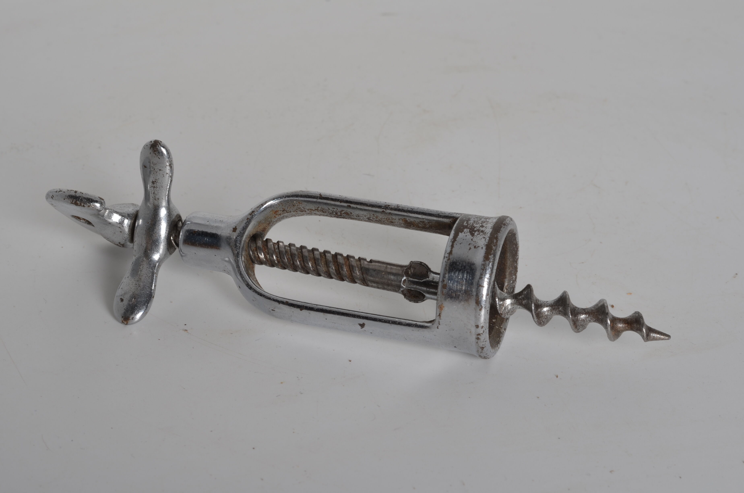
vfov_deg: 18.1
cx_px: 372
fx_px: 1547
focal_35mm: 75
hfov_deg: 27.0
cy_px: 246
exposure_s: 1/125
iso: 100
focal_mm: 50
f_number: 14
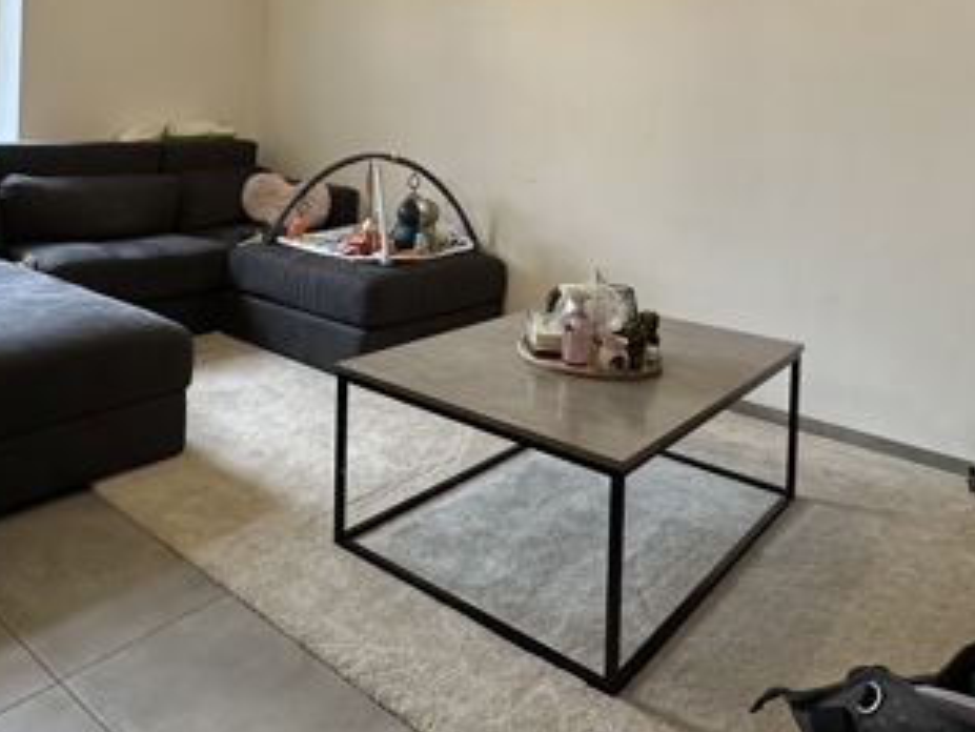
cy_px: 133
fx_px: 817
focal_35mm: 29
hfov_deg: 61.1
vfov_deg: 45.5
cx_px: 385
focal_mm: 2.22
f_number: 2.2
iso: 250
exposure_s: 1/50
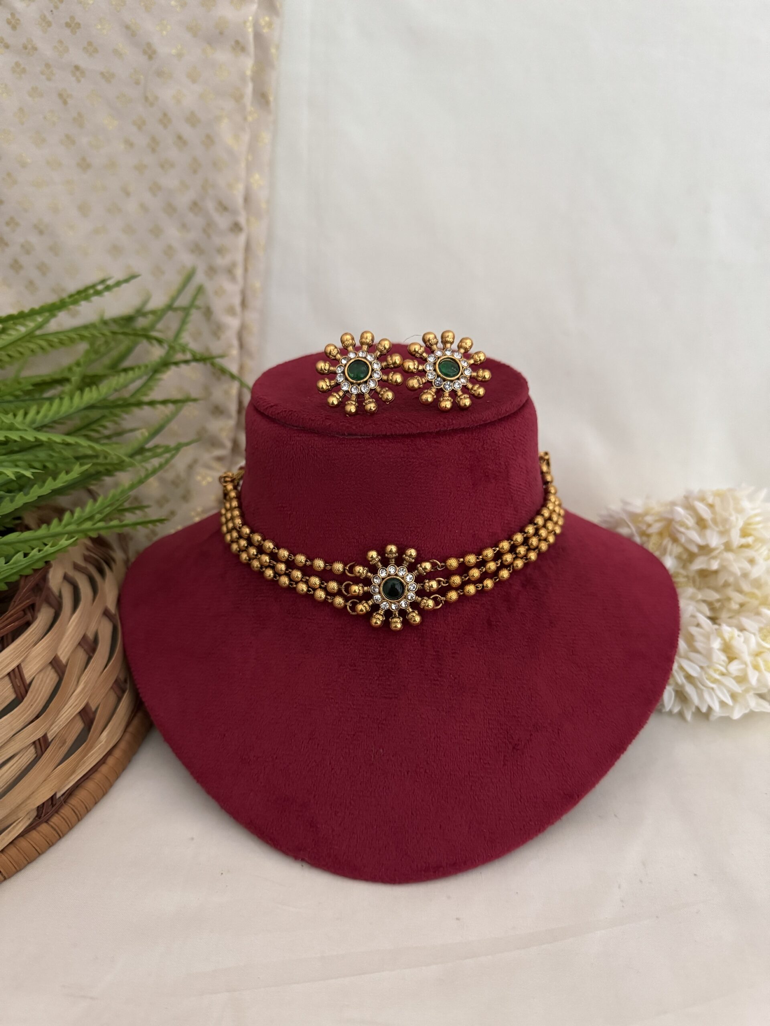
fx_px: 712
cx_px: 385
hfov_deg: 56.8
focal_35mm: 24
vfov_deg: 71.6
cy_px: 513
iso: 800
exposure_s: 1/60
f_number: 1.78
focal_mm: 6.76
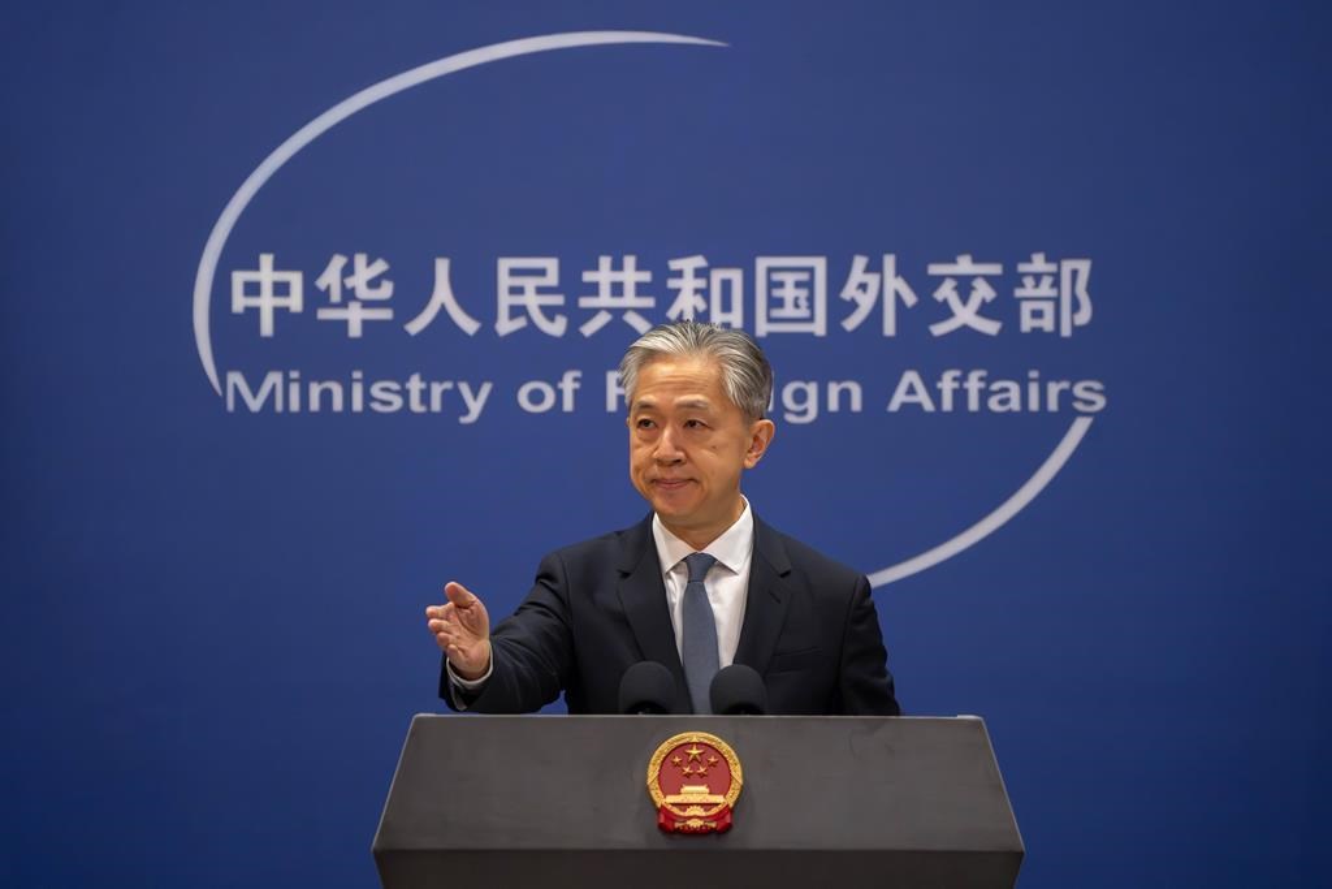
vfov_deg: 6.1
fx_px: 8289
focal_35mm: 224
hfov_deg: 9.2
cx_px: 666
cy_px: 444
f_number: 5.6
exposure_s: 1/250
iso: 8000
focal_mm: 224
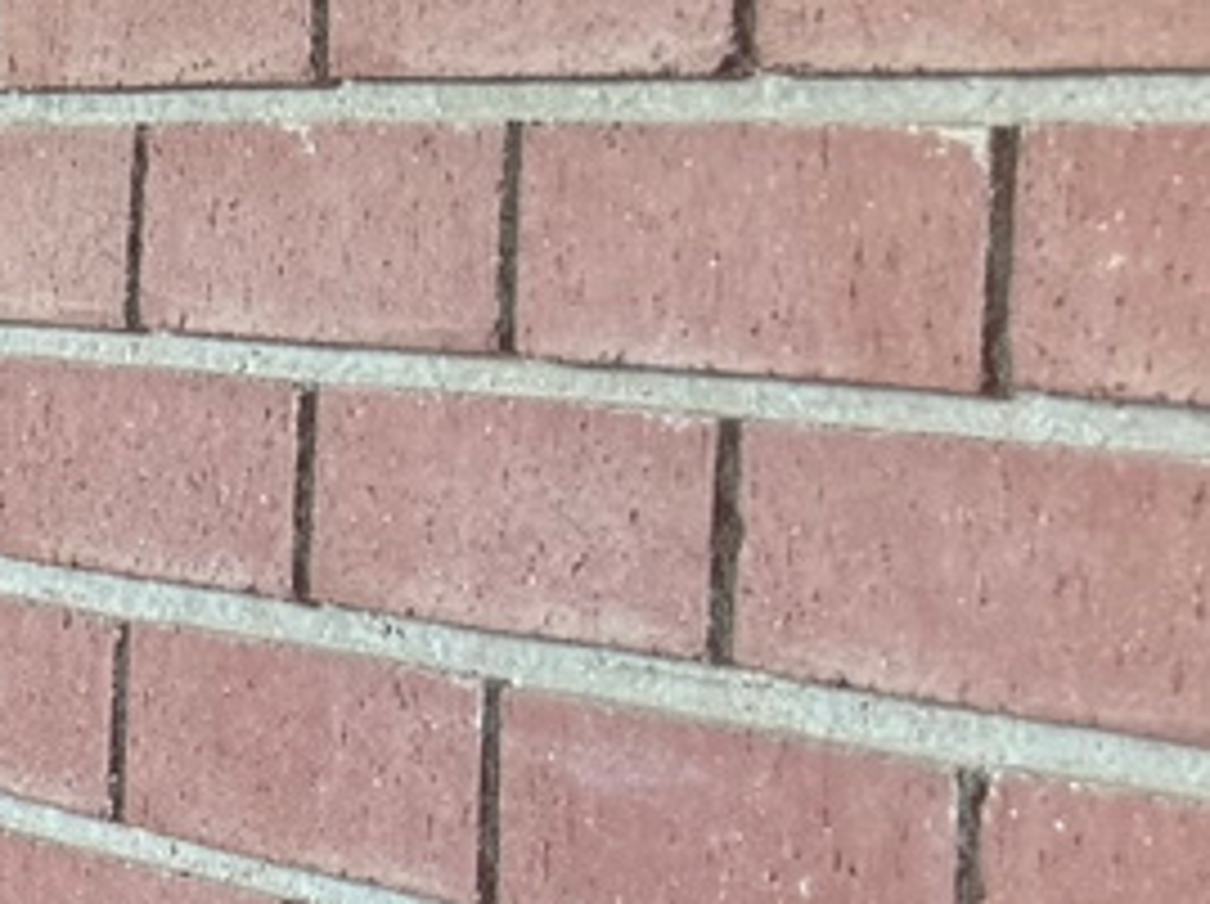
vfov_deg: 8.1
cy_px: 274
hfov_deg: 8.6
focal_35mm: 183
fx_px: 6388
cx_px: -2690
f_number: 1.78
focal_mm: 6.76
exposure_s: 1/145
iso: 64
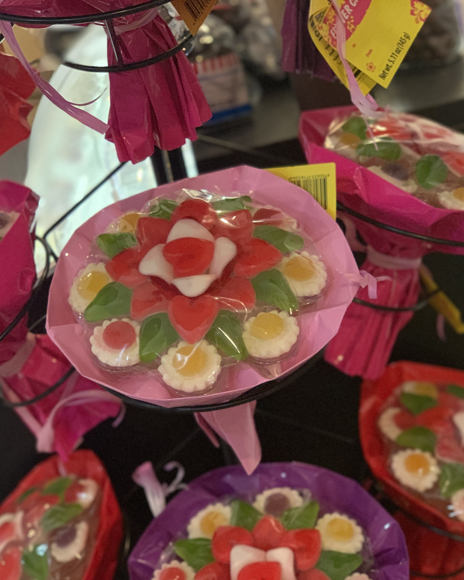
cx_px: 222
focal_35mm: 68
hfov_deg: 22.5
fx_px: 1167
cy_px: 290
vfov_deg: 27.9
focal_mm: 6
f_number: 2.4
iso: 400
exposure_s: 1/60
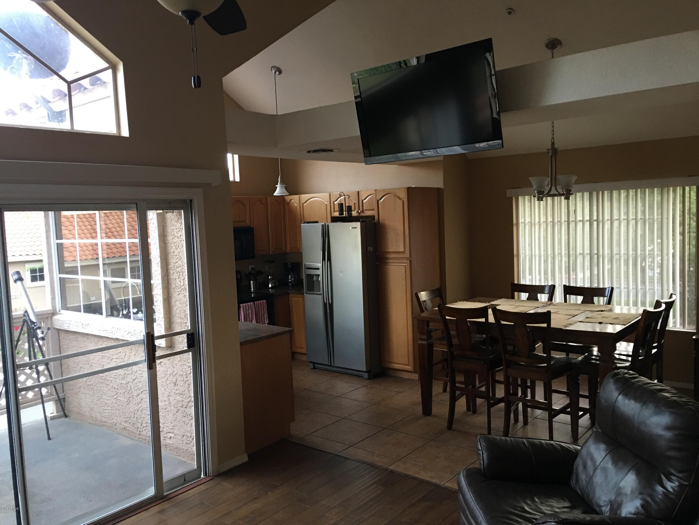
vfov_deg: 48.2
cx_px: 350
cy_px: 262
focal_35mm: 29
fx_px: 586
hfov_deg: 61.7
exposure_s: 1/15
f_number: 2.2
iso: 64
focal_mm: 4.15
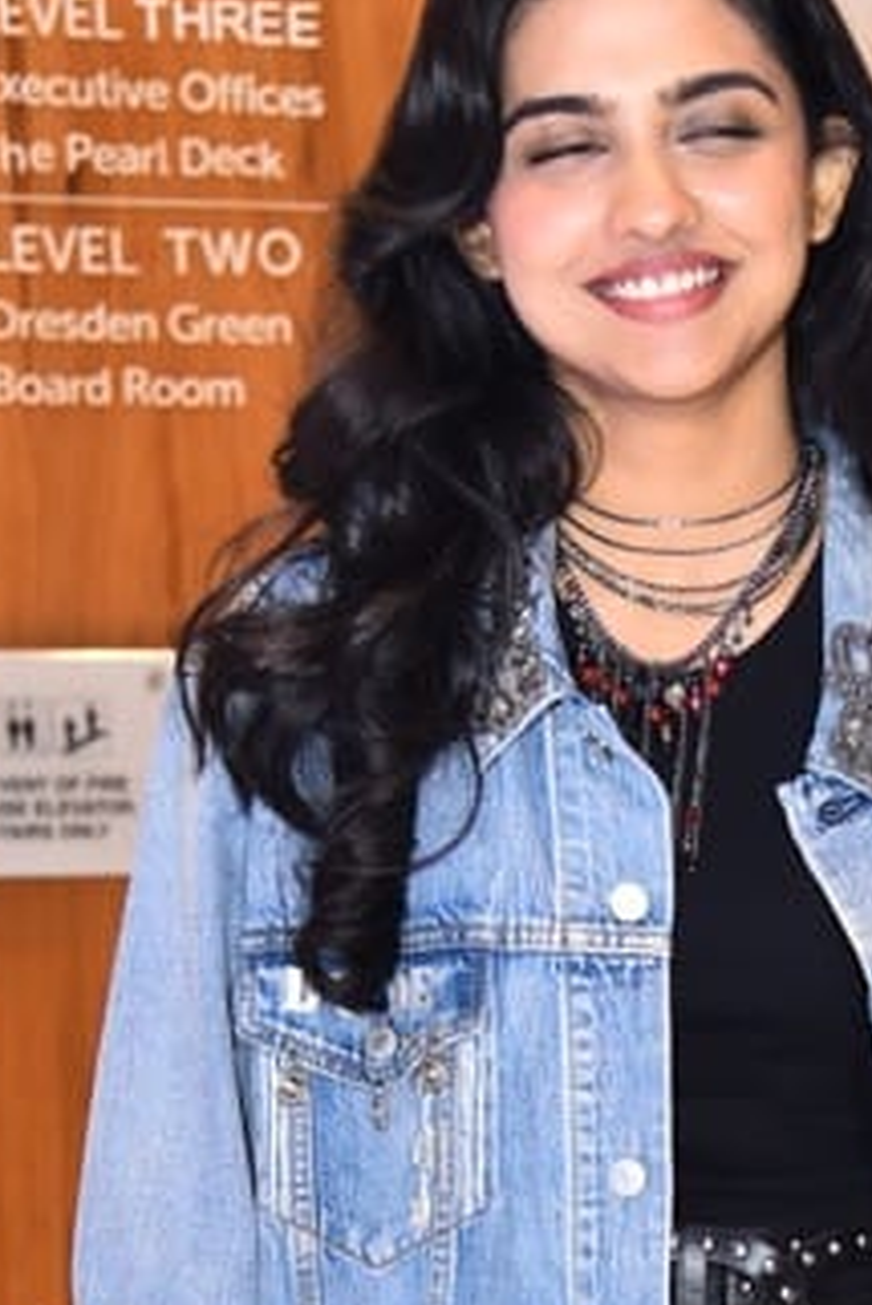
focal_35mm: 149
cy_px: 1617
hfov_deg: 9.2
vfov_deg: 13.4
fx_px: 5407
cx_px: 783
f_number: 4
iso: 1250
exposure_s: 1/125
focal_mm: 50
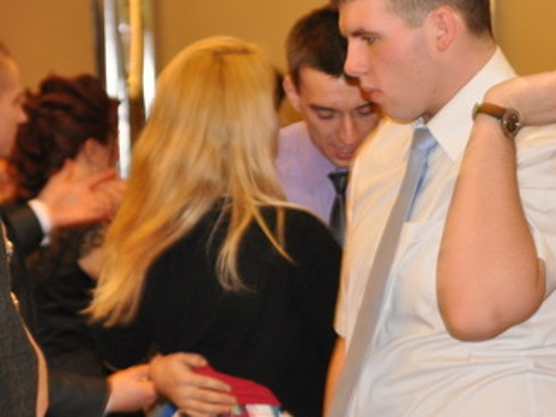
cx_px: 553
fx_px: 3535
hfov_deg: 8.9
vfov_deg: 6.8
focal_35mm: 220
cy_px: 281
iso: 800
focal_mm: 70
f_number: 4
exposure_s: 1/60
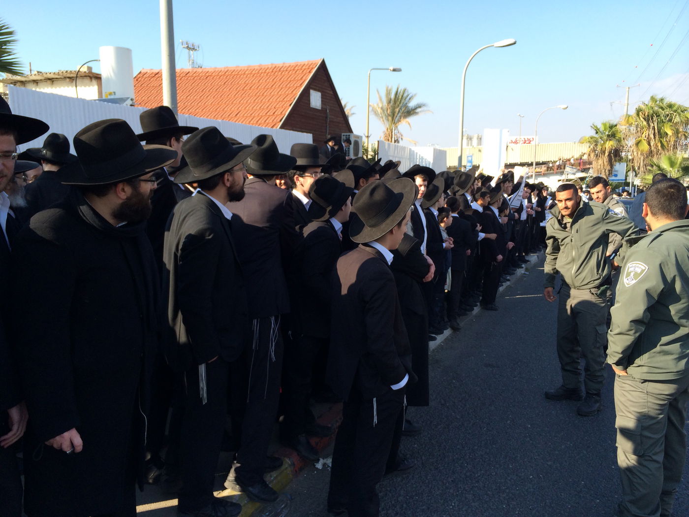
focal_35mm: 30
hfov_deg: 60.0
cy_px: 258
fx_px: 597
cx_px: 344
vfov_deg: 46.8
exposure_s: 1/684
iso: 32
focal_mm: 4.12
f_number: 2.2
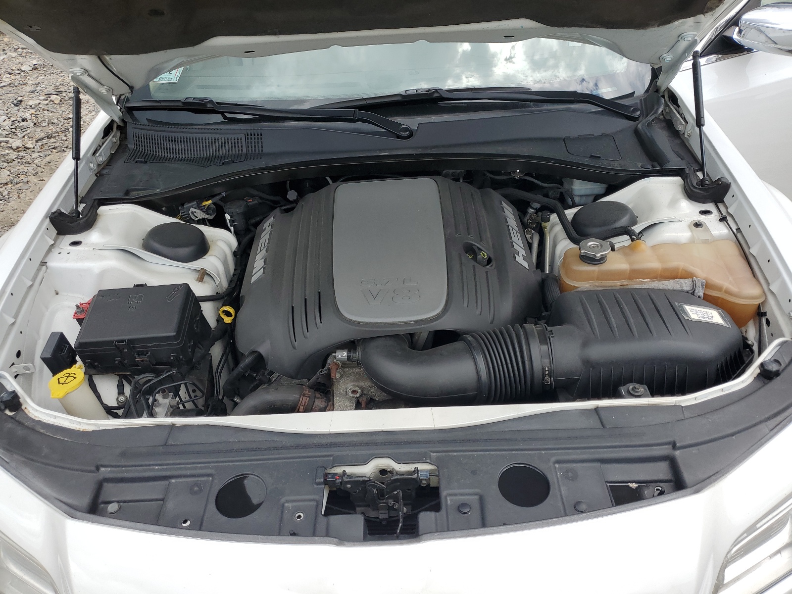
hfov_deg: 67.3
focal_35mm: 26
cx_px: 396
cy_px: 297
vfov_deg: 53.1
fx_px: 595
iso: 50
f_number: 1.5
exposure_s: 1/1429
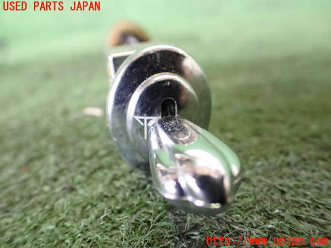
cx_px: 166
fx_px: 287
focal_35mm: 30
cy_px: 124
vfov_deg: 46.8
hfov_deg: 60.0
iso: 800
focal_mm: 5.4
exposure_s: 1/50
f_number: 2.3
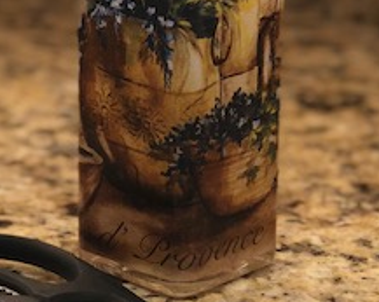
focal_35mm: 150
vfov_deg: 10.3
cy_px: 136
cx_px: 164
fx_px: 1680
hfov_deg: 12.9
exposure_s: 1/40
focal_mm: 6
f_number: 2.4
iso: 100
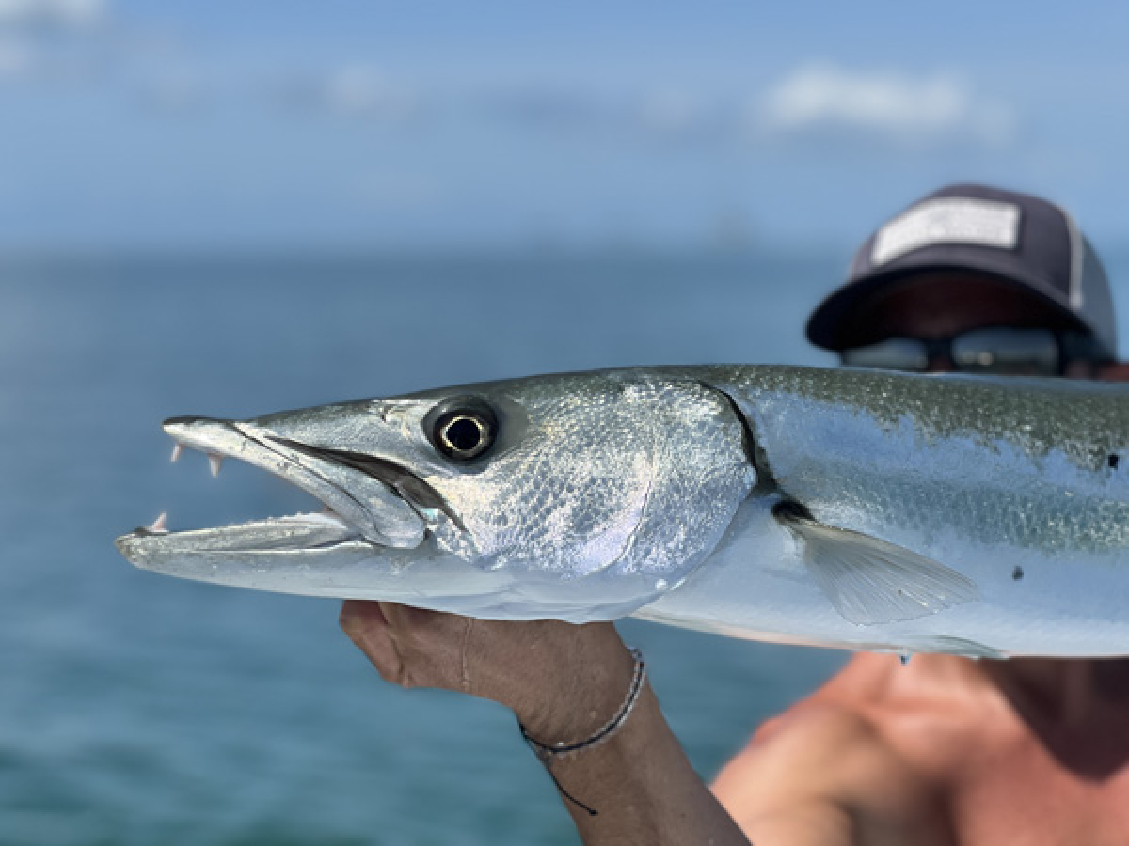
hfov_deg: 25.3
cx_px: 564
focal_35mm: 77
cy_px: 423
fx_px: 2511
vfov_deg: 19.1
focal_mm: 9
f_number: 2.8
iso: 32
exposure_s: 1/1410
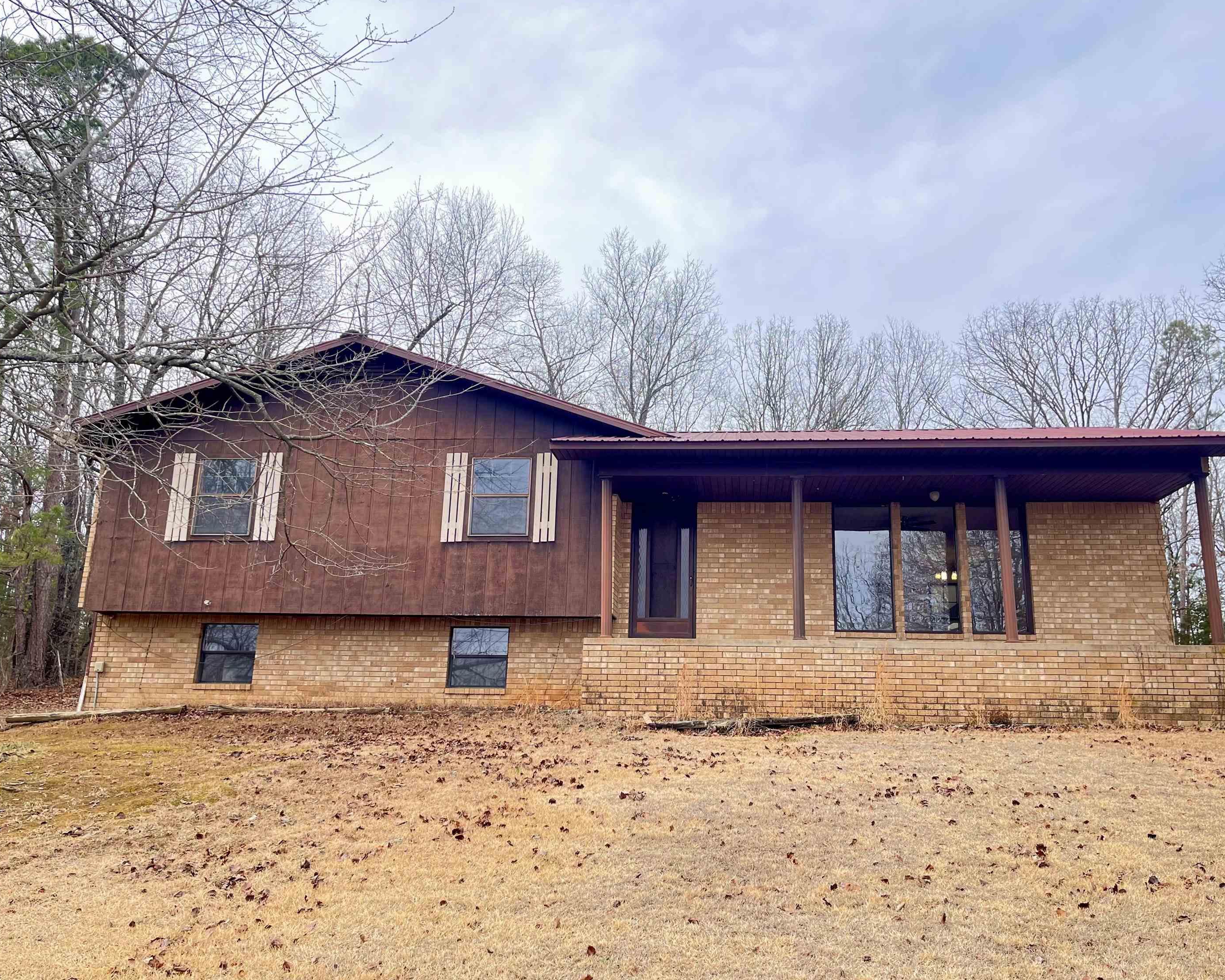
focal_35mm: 28
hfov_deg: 62.1
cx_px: 656
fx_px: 1015
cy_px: 496
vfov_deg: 51.5
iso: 50
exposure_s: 1/321
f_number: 1.6
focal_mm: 5.1
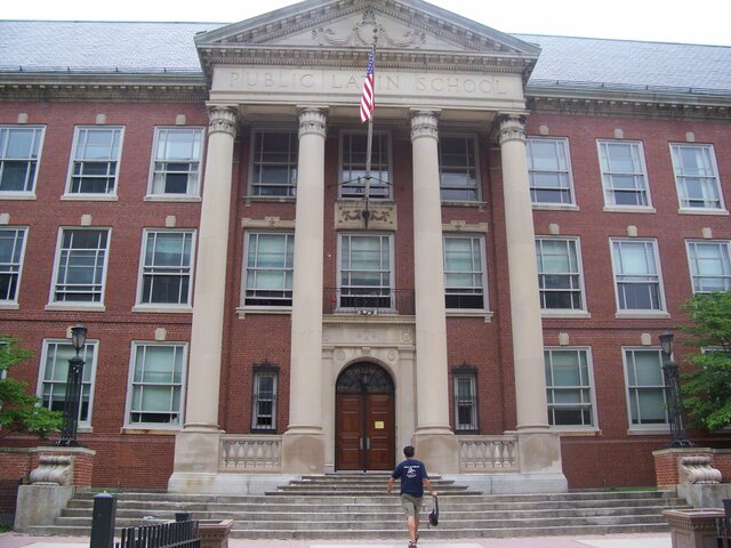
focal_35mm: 34
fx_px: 718
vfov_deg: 41.8
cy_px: 274
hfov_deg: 54.0
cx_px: 366
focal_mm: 5.6
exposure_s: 1/447
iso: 80
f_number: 2.7
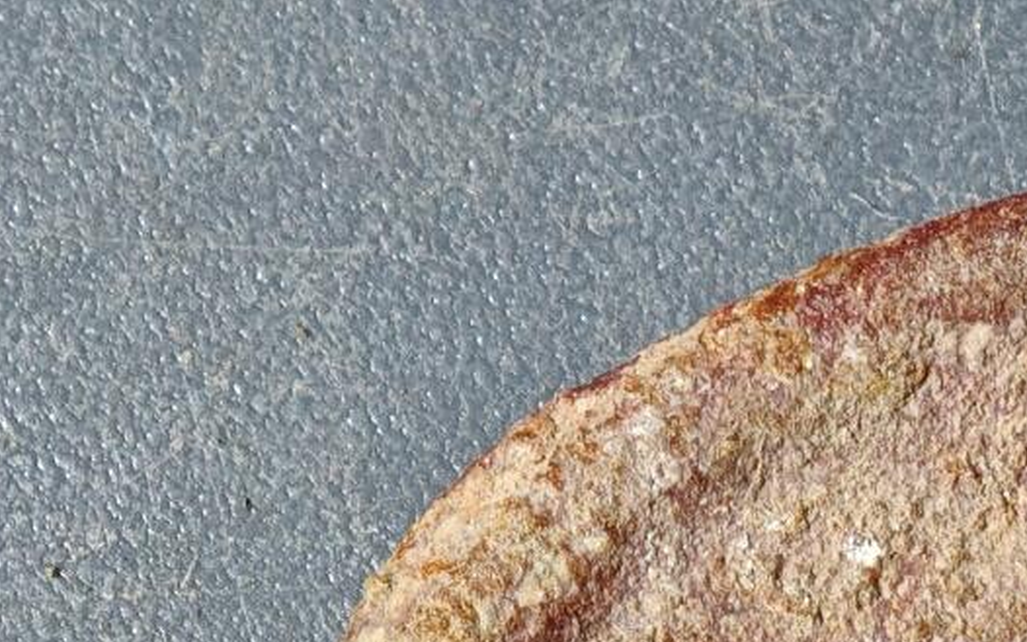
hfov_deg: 6.5
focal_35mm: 319
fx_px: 8930
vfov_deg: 4.1
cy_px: 1255
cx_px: 1300
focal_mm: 9
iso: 320
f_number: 2
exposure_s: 1/100
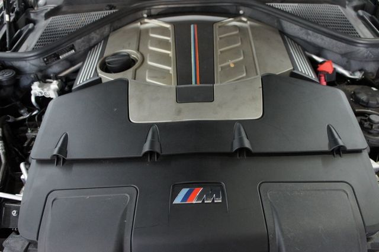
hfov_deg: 67.4
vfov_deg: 47.9
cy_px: 126
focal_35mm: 27
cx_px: 190
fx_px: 284
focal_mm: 18
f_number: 3.5
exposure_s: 1/60
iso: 1600
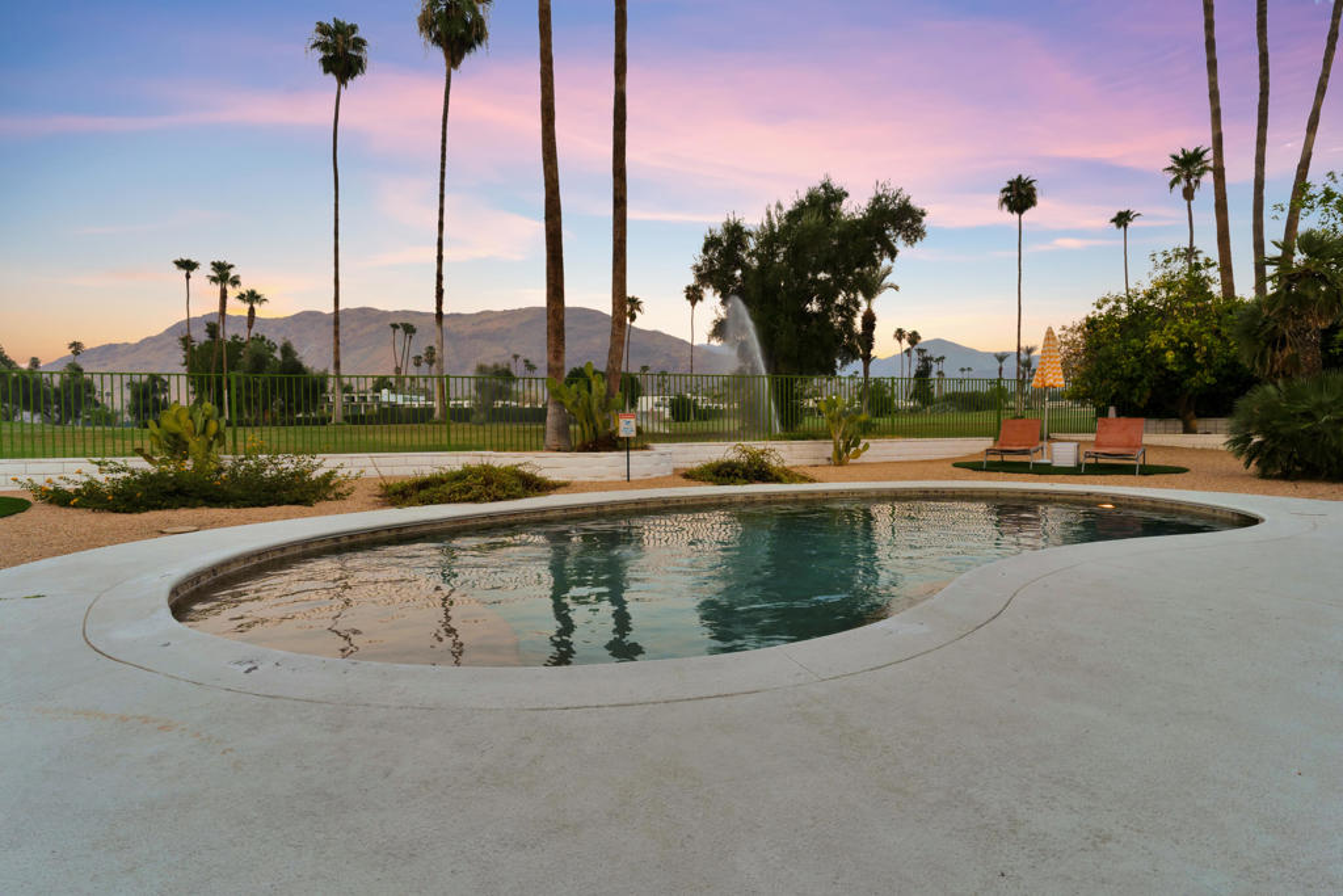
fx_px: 672
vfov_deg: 67.4
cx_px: 672
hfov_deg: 90.0
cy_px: 448
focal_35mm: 18
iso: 100
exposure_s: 1/50
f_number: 9
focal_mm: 18
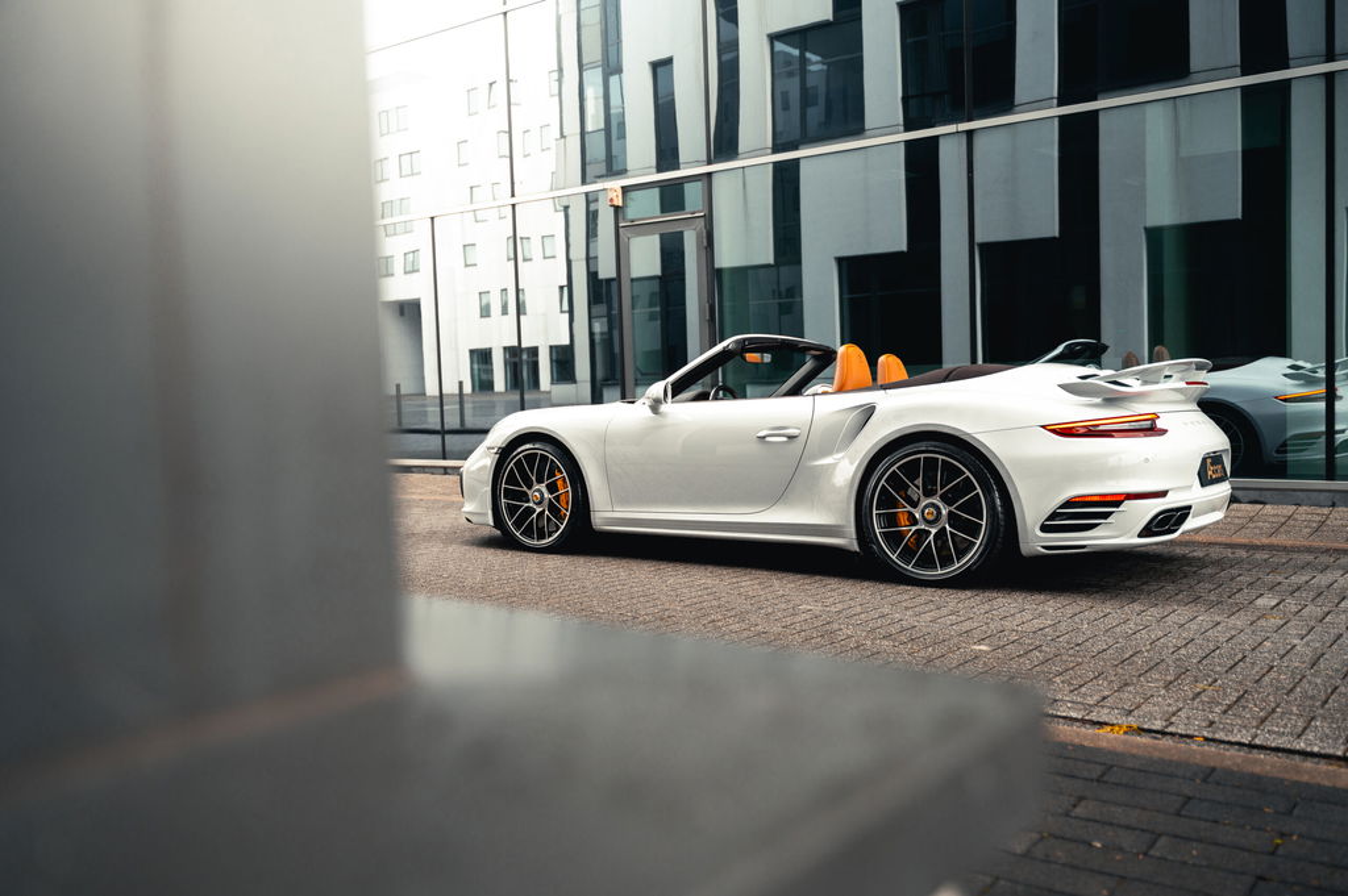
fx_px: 1179
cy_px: 448
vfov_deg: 41.6
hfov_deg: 59.5
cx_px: 674
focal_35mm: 32
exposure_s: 1/160
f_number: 2.8
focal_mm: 31.5
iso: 320
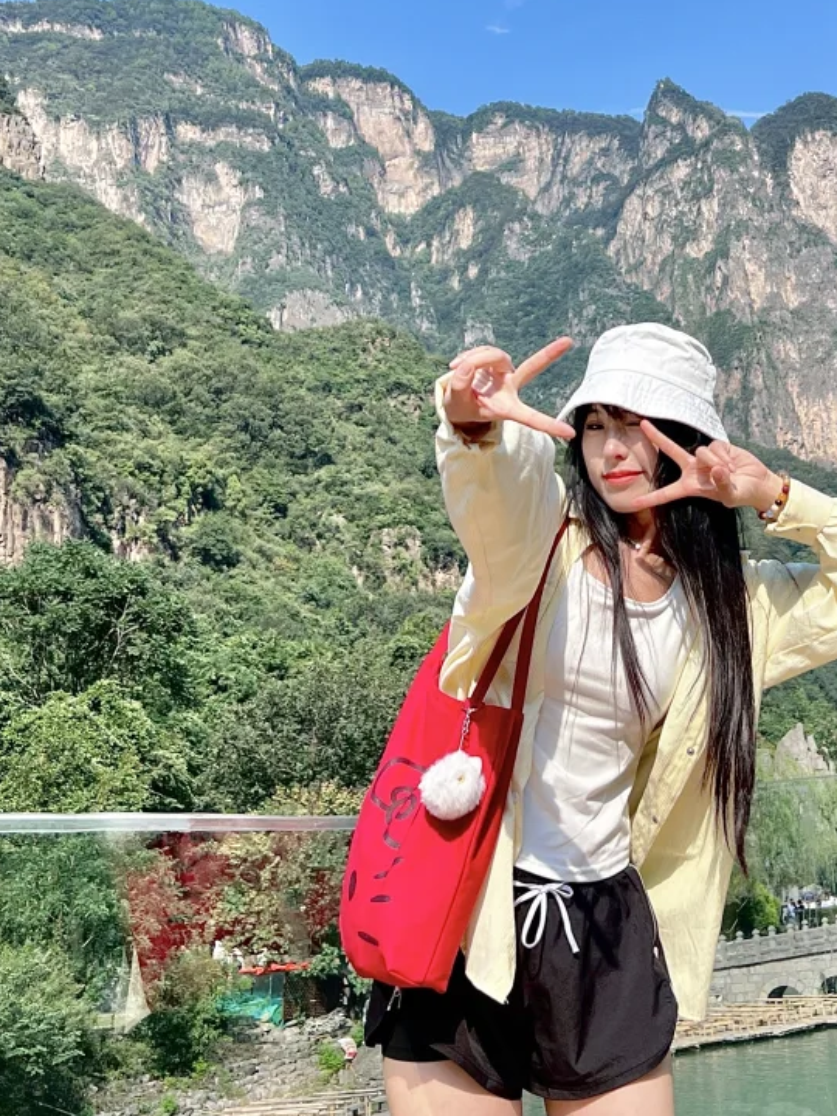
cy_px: 164
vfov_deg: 35.2
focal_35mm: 52
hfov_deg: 27.6
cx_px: 643
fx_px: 1676
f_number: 1.5
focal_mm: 5.7
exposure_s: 1/1575
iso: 50
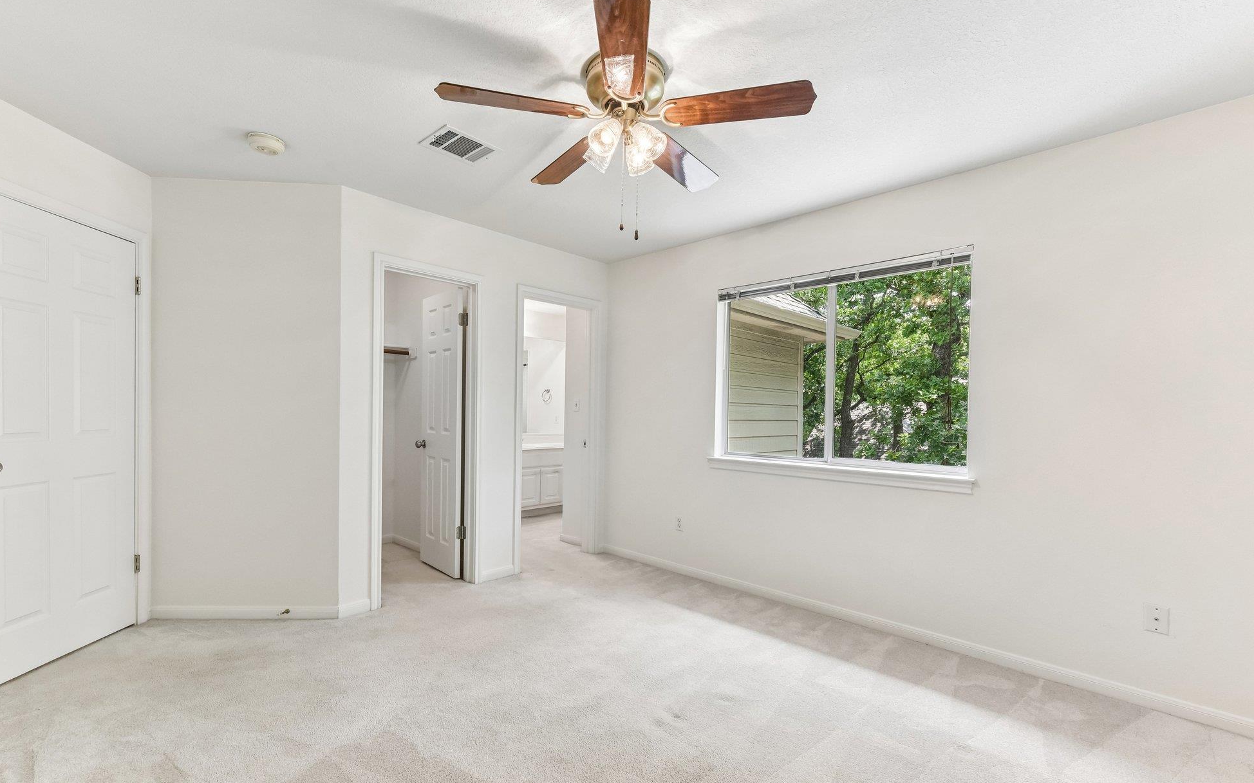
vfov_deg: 74.7
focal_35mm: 15
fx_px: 513
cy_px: 410
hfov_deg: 101.4
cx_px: 605
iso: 320
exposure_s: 1/15
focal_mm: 14
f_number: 8
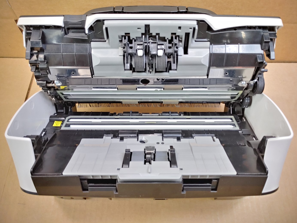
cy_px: 108
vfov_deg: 51.3
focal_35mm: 27
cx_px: 151
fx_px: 232
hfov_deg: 65.3
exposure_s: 1/60
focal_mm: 4.36
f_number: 1.8
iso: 50
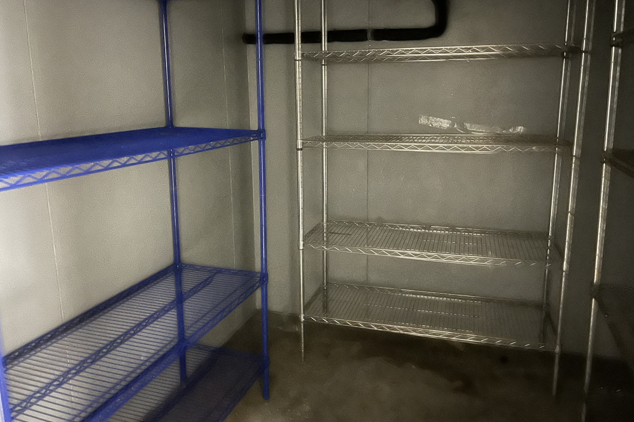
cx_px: 327
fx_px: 493
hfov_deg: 65.5
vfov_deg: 46.3
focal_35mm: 28
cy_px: 184
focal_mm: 5.1
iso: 1250
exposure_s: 1/2
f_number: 1.6
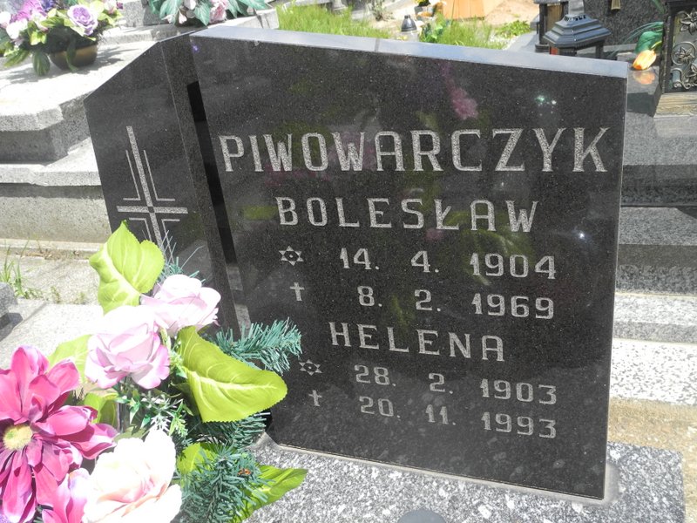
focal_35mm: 35
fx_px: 705
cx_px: 348
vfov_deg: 40.7
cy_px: 262
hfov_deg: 52.6
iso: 100
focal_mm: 7.4
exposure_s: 1/800
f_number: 3.2
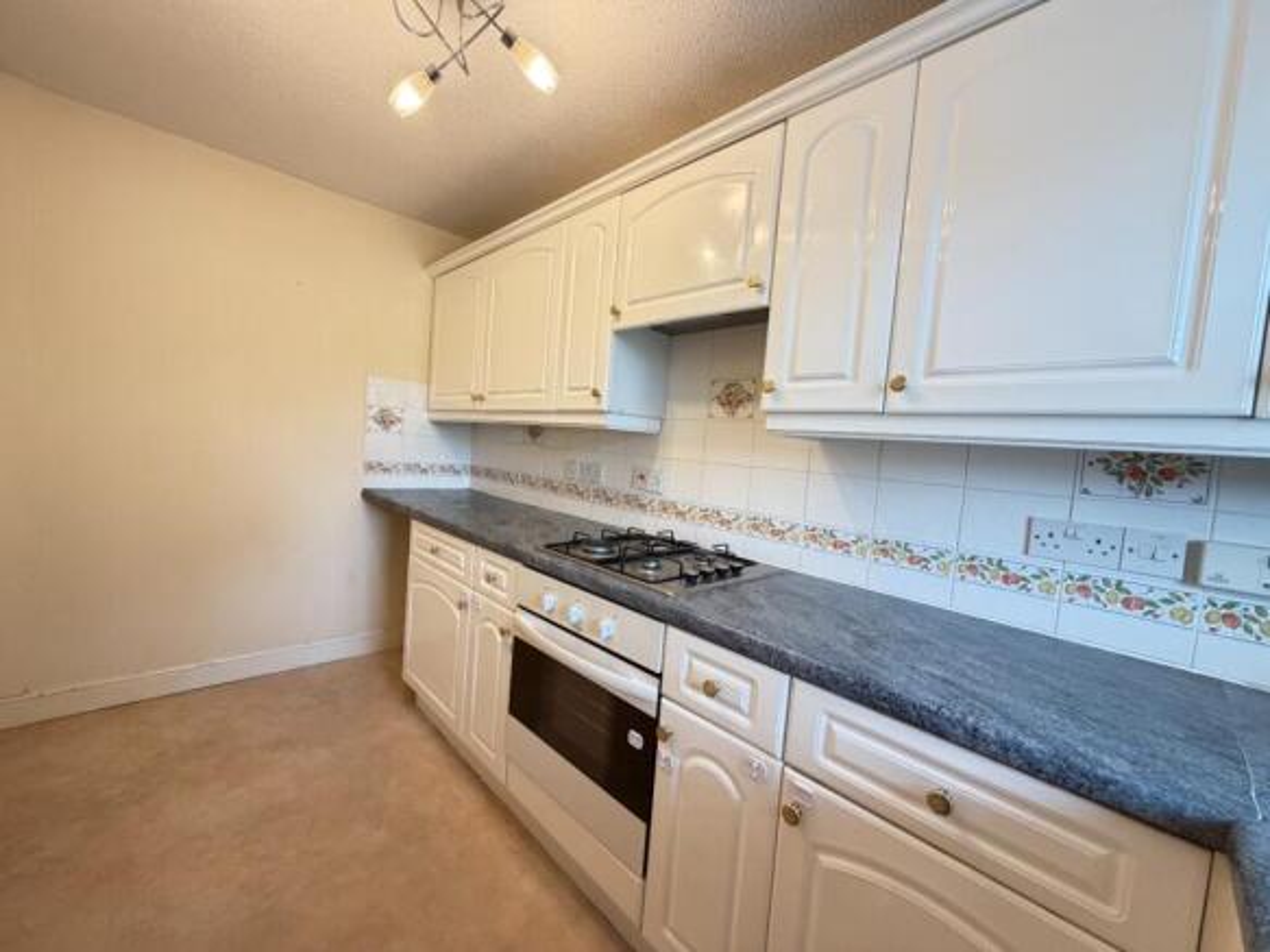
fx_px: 514
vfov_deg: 85.7
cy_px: 476
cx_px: 635
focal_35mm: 14
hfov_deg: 102.1
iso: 400
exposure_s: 1/60
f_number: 2.2
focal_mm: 2.22
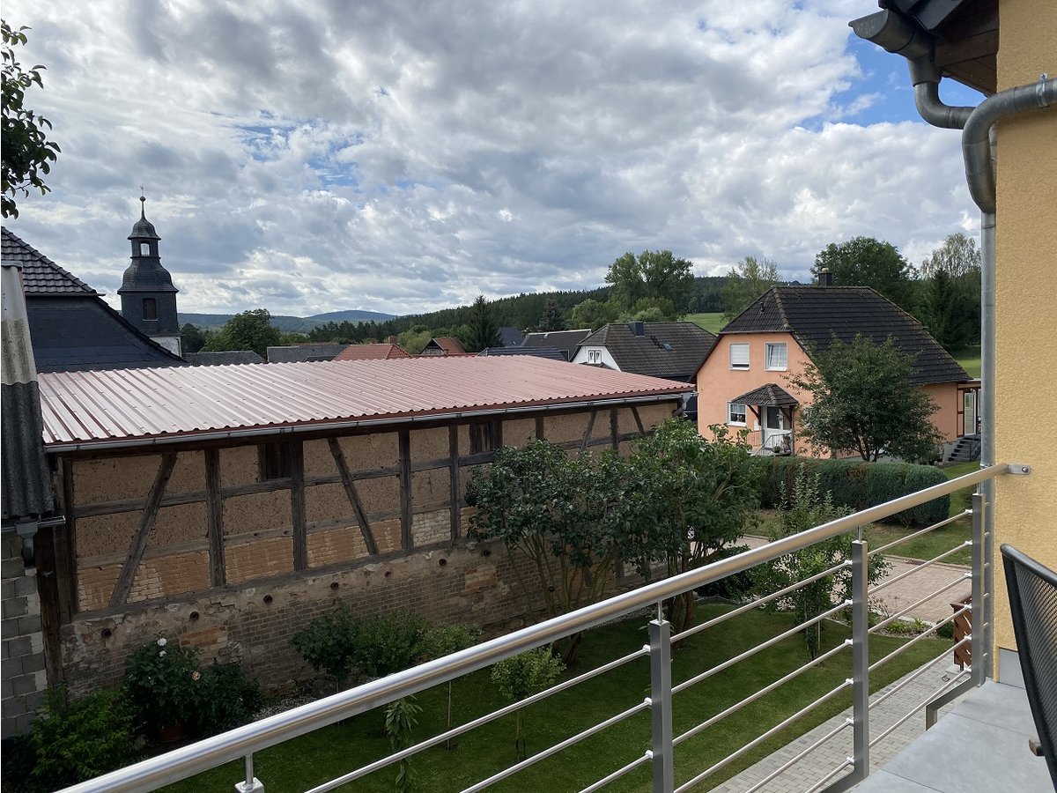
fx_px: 794
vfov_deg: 53.1
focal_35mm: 26
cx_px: 528
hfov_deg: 67.3
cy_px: 396
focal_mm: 4.25
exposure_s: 1/3125
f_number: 1.8
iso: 32
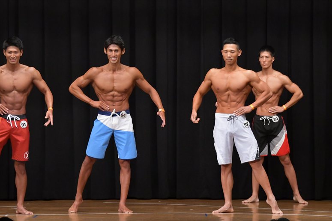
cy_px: 110
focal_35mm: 202
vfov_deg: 6.8
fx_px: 1862
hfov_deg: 10.2
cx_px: 166
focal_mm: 135
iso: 6400
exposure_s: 1/400
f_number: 5.6
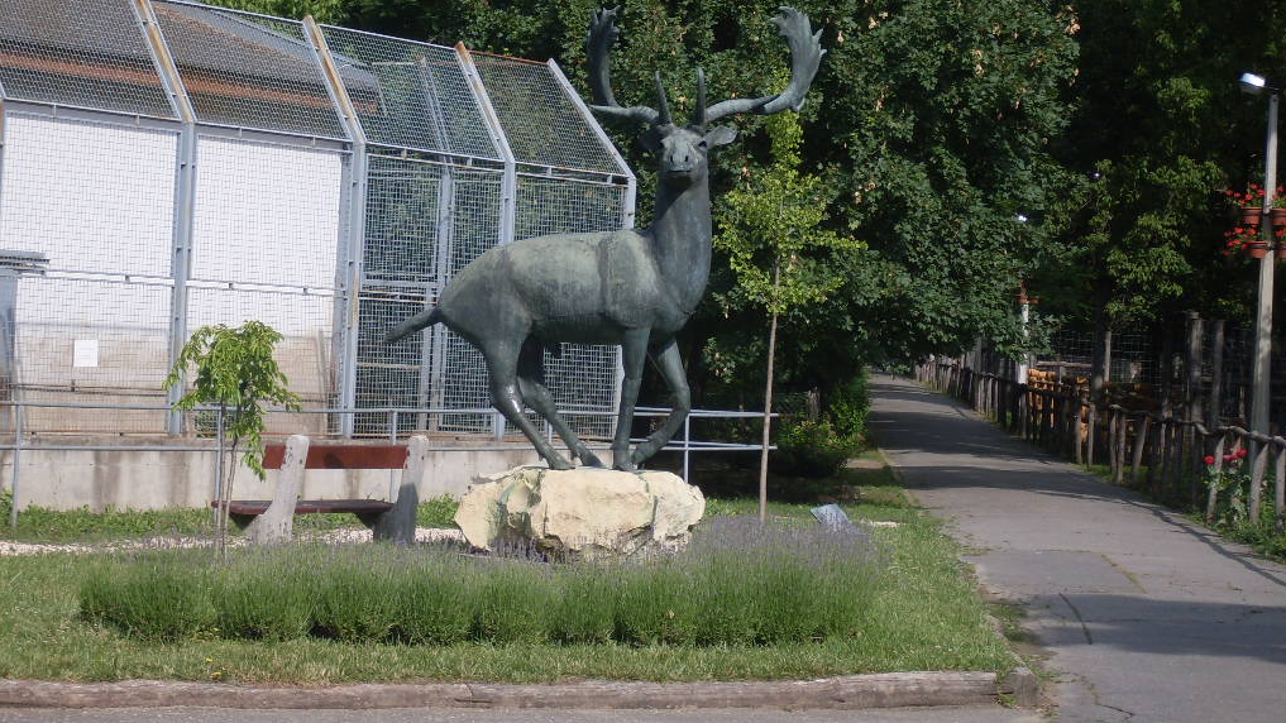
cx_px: 646
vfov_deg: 9.7
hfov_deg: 17.2
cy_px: 301
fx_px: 4262
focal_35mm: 125
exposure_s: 1/350
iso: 80
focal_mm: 18.9
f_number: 5.2
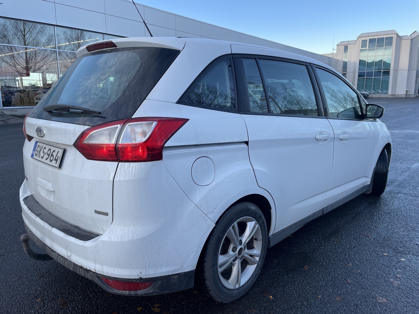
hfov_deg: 67.3
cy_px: 157
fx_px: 315
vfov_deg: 53.1
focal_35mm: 26
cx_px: 210
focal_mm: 4.2
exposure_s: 1/479
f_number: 1.6
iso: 32
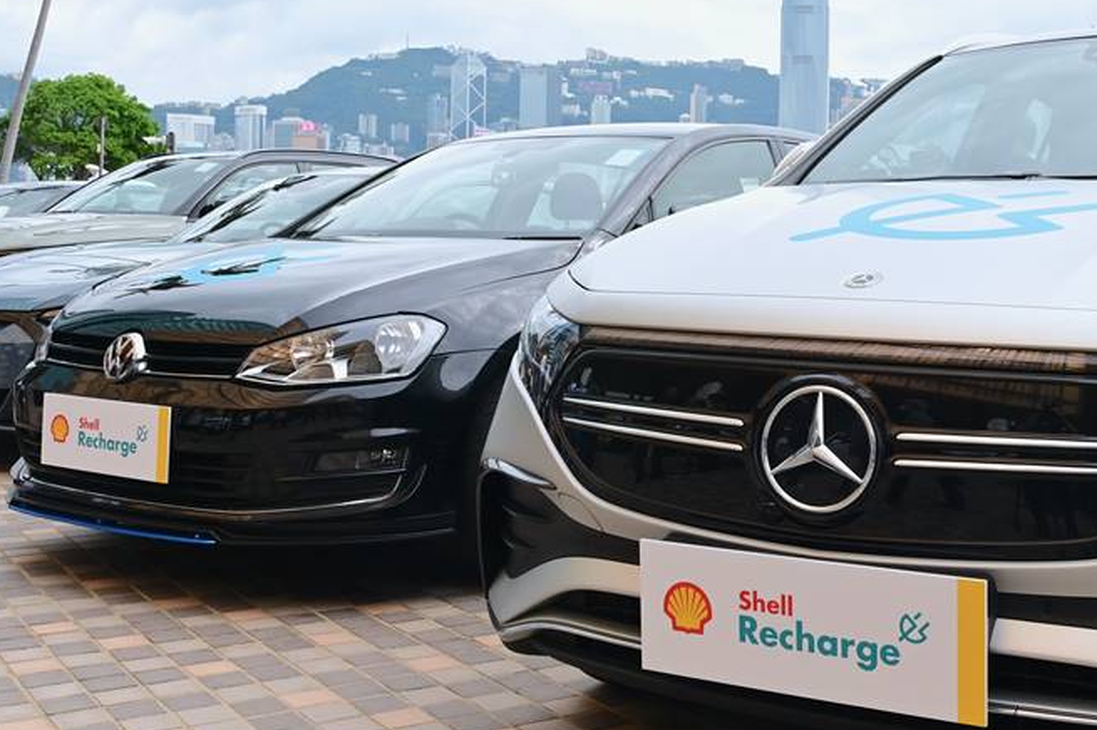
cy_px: 243
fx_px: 1340
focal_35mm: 44
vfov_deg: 30.3
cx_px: 797
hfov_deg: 43.4
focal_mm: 24
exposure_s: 1/125
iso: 250
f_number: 10
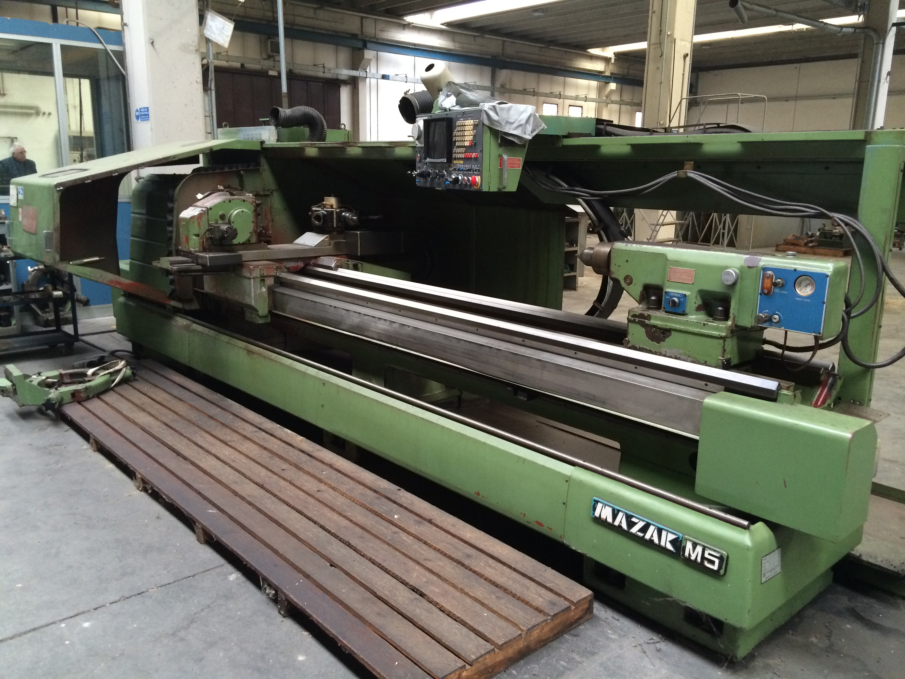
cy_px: 340
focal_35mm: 30
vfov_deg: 46.8
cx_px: 452
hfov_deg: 60.0
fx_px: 784
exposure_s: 1/30
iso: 200
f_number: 2.2
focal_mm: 4.12
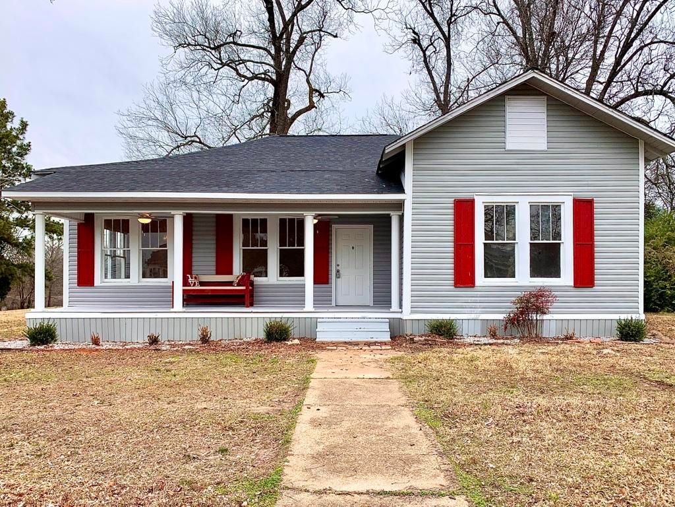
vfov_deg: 53.1
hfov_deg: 67.3
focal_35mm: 26
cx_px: 338
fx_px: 507
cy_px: 254
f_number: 1.8
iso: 25
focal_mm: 4.25
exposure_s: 1/754
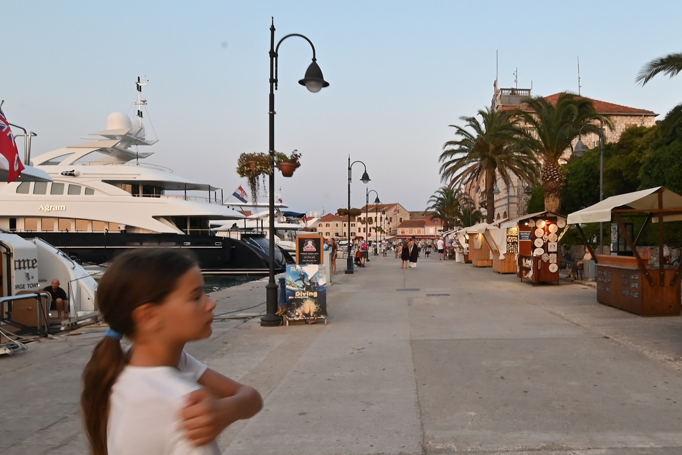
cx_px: 447
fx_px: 493
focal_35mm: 26
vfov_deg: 49.5
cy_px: 243
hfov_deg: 67.7
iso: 640
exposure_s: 1/20
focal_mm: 12
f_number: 16
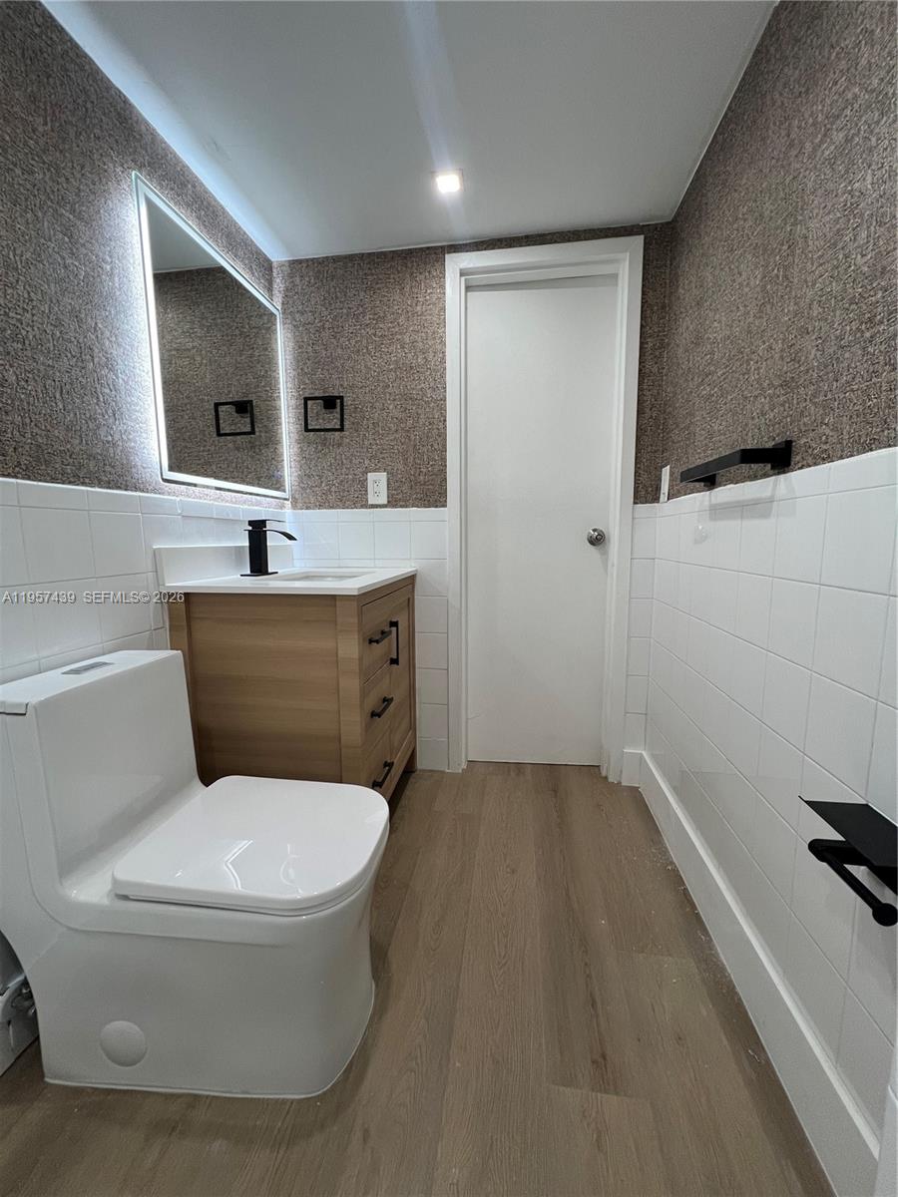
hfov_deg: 89.9
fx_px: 450
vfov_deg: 106.2
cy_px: 598
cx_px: 449
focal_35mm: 13
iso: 125
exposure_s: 1/120
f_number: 1.8
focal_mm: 1.57
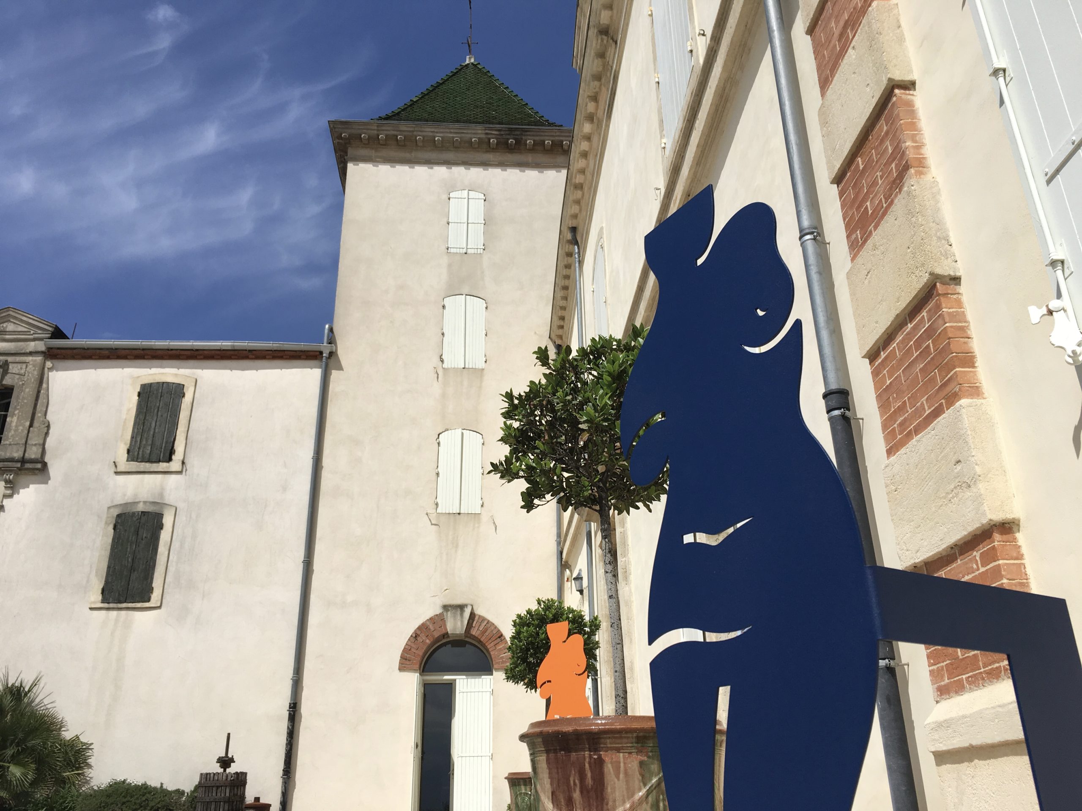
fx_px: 906
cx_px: 541
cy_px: 406
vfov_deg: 48.2
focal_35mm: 29
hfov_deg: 61.7
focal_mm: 4.15
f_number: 2.2
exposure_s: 1/3077
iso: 25
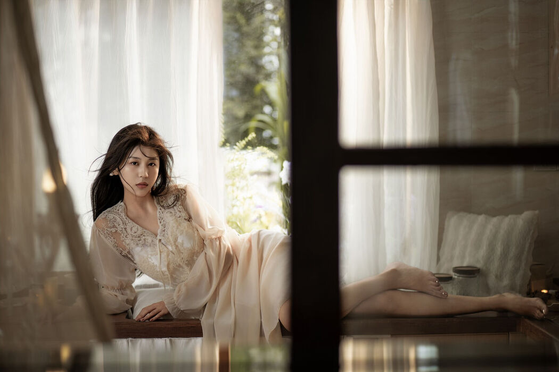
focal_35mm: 85
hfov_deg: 23.9
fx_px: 1320
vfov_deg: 16.1
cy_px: 186
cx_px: 280
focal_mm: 85
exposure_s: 1/200
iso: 100
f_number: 1.8
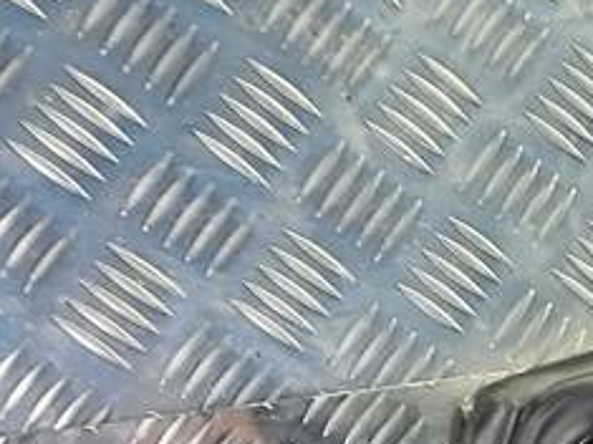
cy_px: 863
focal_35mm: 109
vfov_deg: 12.2
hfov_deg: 15.8
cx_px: 1007
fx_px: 1866
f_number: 1.8
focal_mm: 4.6
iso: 125
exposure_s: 1/50
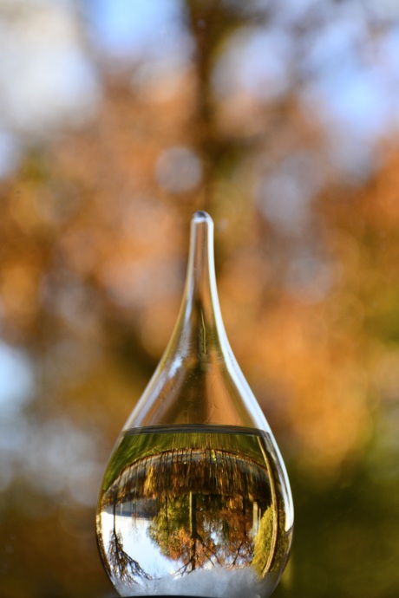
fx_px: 2369
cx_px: 200
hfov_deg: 9.6
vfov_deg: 14.4
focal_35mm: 142
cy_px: 299
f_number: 5.6
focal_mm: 95
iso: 200
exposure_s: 1/125
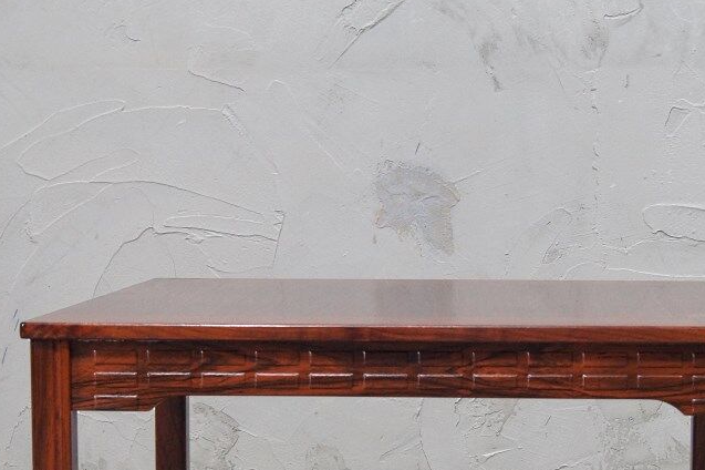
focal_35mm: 103
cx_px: 398
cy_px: 380
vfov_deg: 13.2
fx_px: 2016
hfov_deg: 19.8
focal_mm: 35
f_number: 8
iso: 800
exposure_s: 1/13
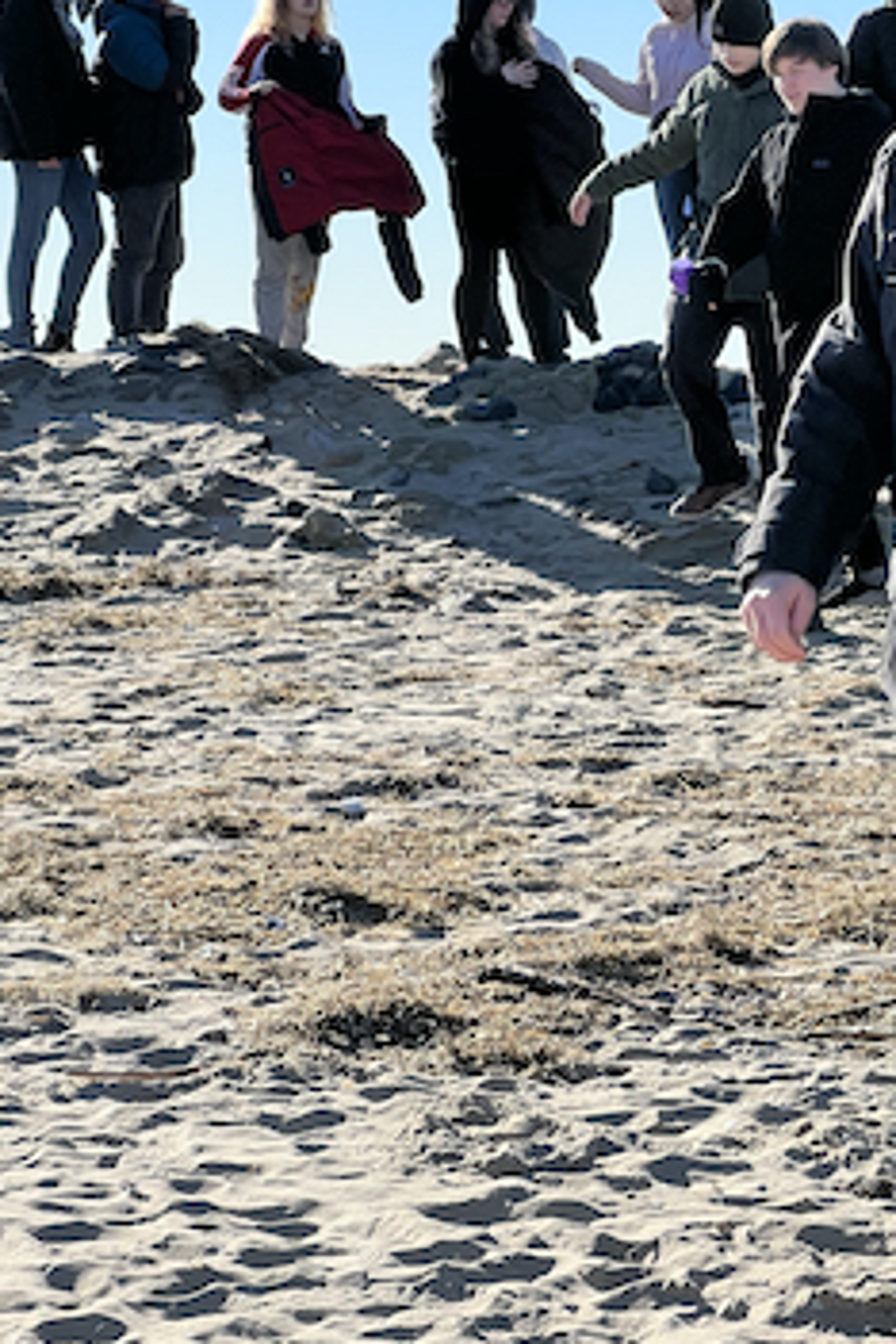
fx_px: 5114
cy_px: 532
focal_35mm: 137
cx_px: 1114
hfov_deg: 9.8
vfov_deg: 15.0
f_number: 2.8
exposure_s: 1/1074
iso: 32
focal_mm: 9
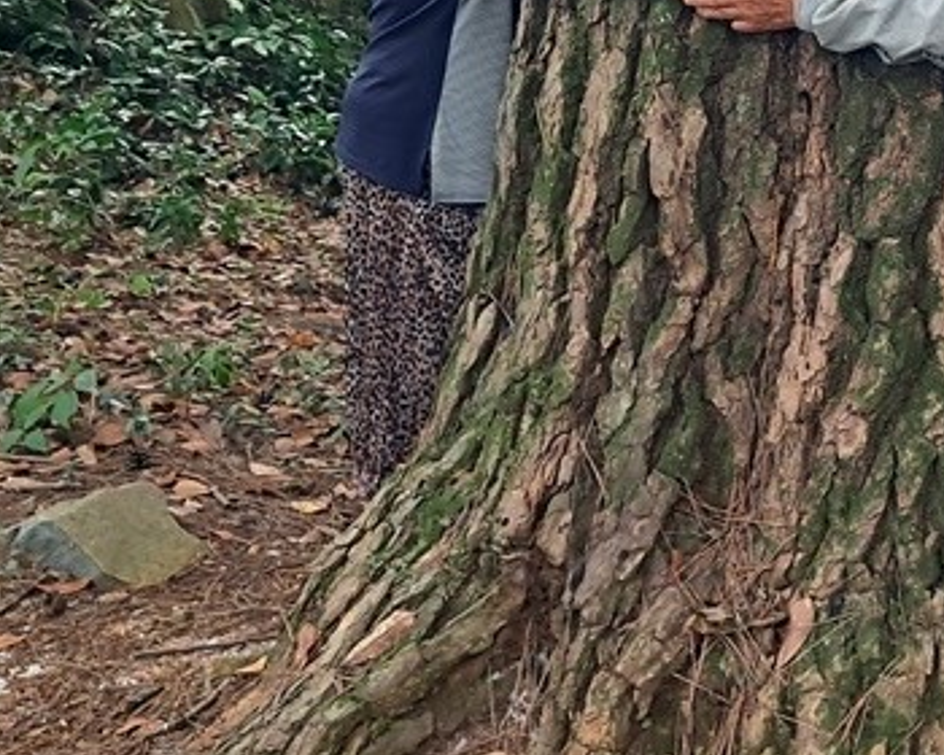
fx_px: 1872
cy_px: 197
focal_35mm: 67
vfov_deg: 22.6
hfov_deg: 26.1
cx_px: 1038
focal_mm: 5.23
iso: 160
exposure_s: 1/60
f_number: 1.8
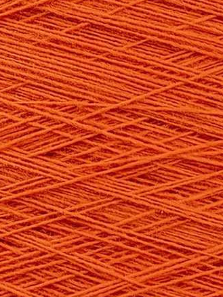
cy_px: 329
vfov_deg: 17.0
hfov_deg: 13.2
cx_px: 148
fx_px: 962
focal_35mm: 112
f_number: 1.78
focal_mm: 6.76
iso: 100
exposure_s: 1/772
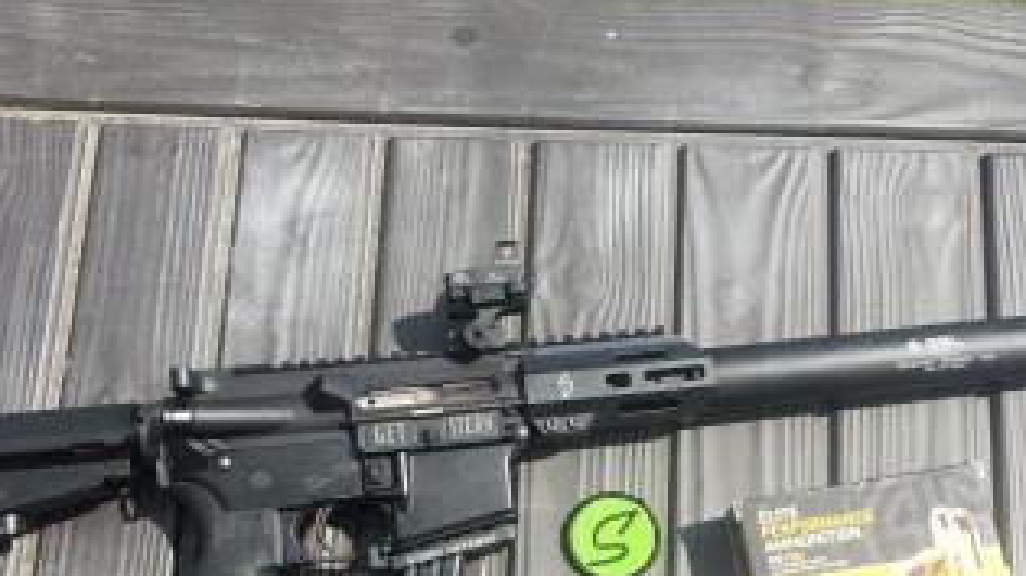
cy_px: 534
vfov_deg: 25.6
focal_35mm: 45
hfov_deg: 45.5
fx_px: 1224
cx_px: 495
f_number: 2.2
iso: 25
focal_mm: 4.15
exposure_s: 1/999
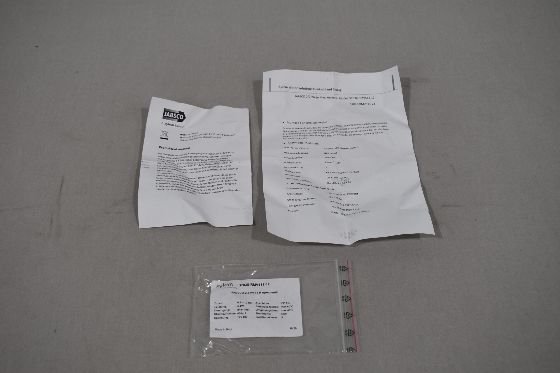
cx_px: 280
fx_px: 607
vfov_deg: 34.2
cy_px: 186
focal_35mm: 39
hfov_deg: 49.6
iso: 250
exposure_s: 1/125
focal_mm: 26
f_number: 5.6
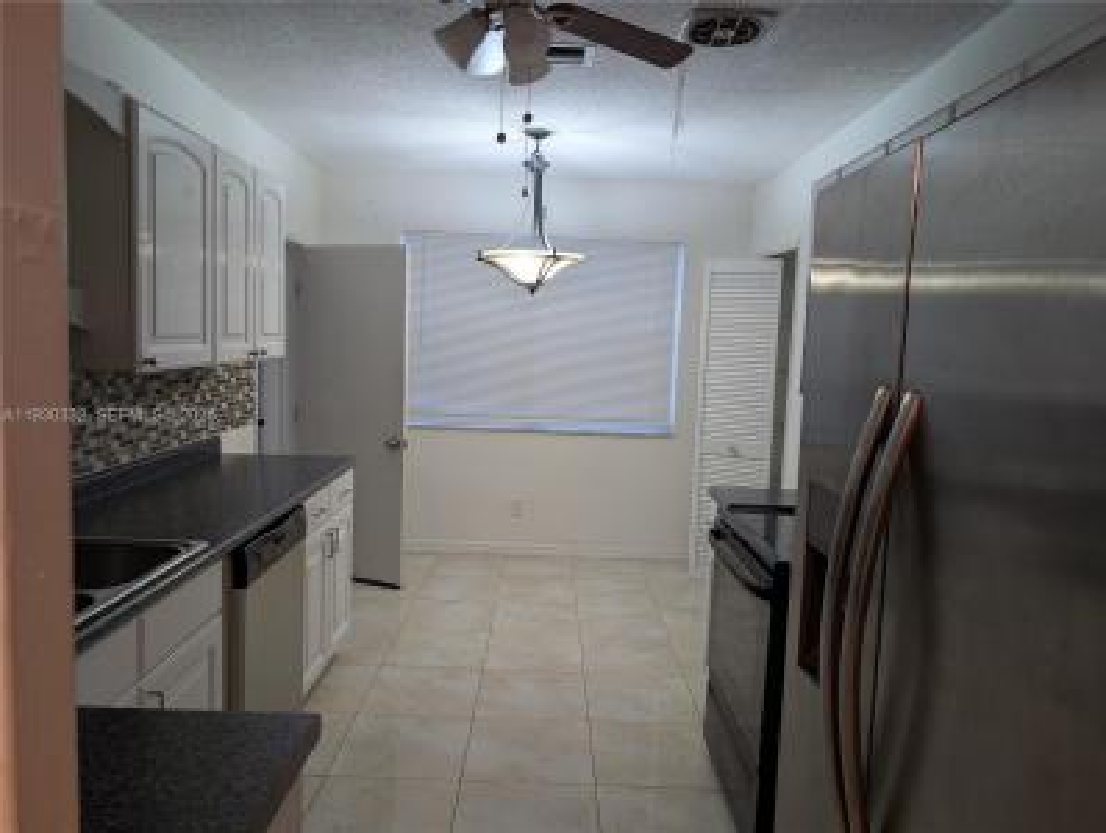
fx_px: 768
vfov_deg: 57.0
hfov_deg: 71.5
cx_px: 553
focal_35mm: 24
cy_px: 416
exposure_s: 1/24
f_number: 1.68
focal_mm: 6.9
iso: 52
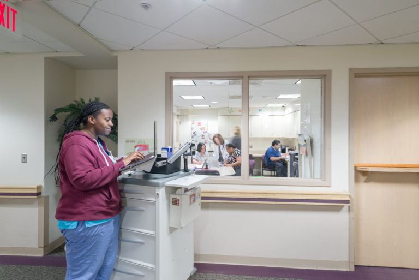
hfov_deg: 83.9
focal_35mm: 20
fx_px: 233
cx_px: 210
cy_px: 140
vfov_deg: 62.0
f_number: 8
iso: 800
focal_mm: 20
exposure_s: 1/6
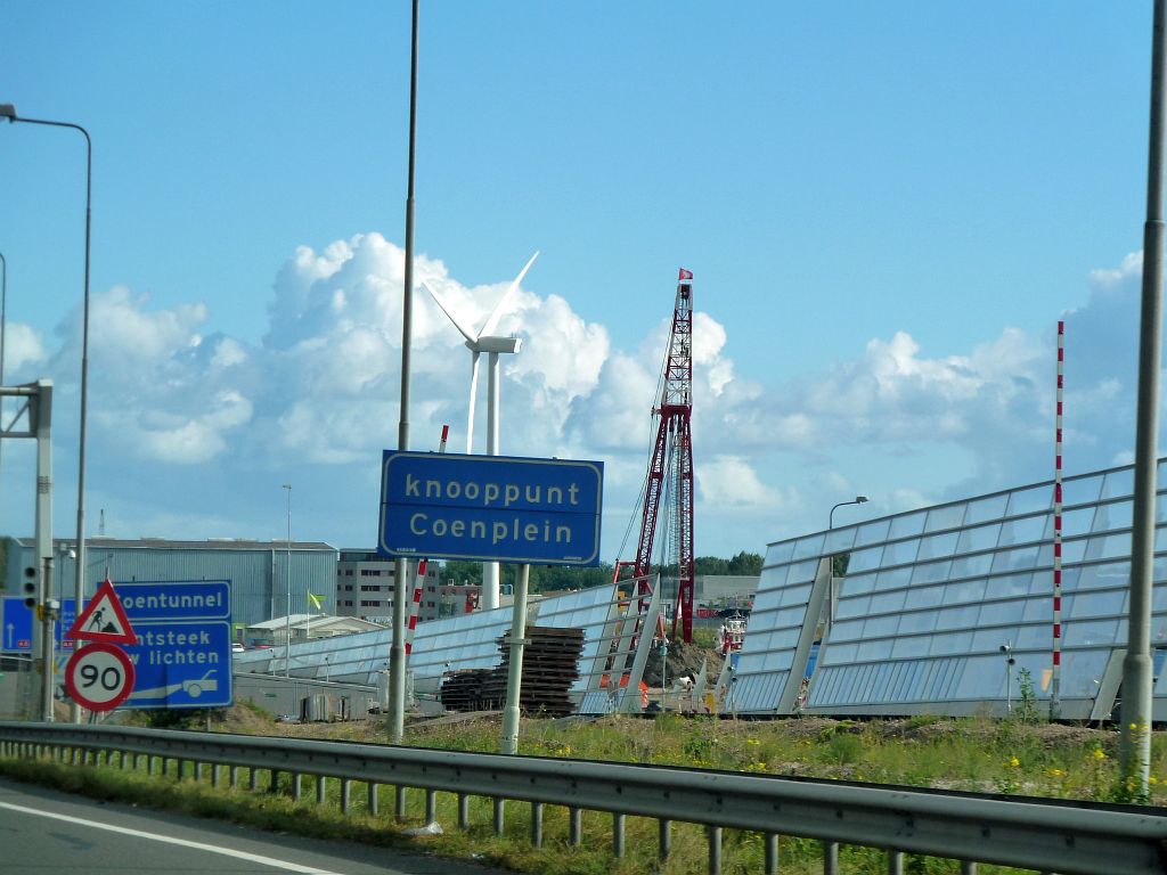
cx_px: 584
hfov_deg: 14.4
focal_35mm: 137
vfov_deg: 10.8
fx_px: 4619
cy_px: 438
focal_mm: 22.5
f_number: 4.5
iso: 125
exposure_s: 1/400
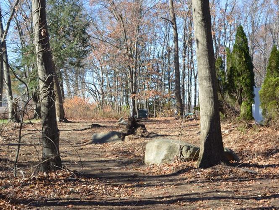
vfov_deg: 23.7
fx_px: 500
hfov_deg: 30.8
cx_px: 202
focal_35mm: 62
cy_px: 111
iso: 140
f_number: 5.6
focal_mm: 28
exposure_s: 1/125
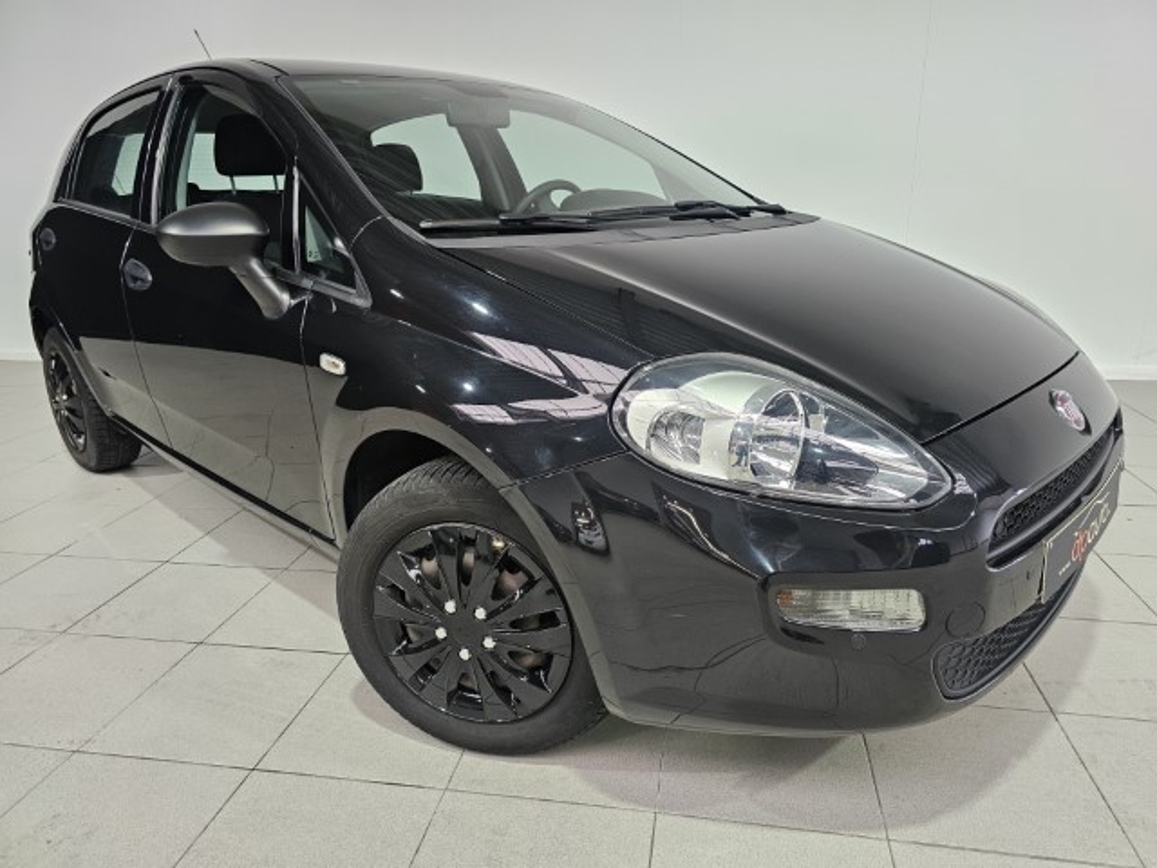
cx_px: 578
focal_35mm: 23
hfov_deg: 73.9
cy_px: 434
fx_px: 769
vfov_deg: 58.9
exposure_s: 1/180
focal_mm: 6.3
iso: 160
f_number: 1.7
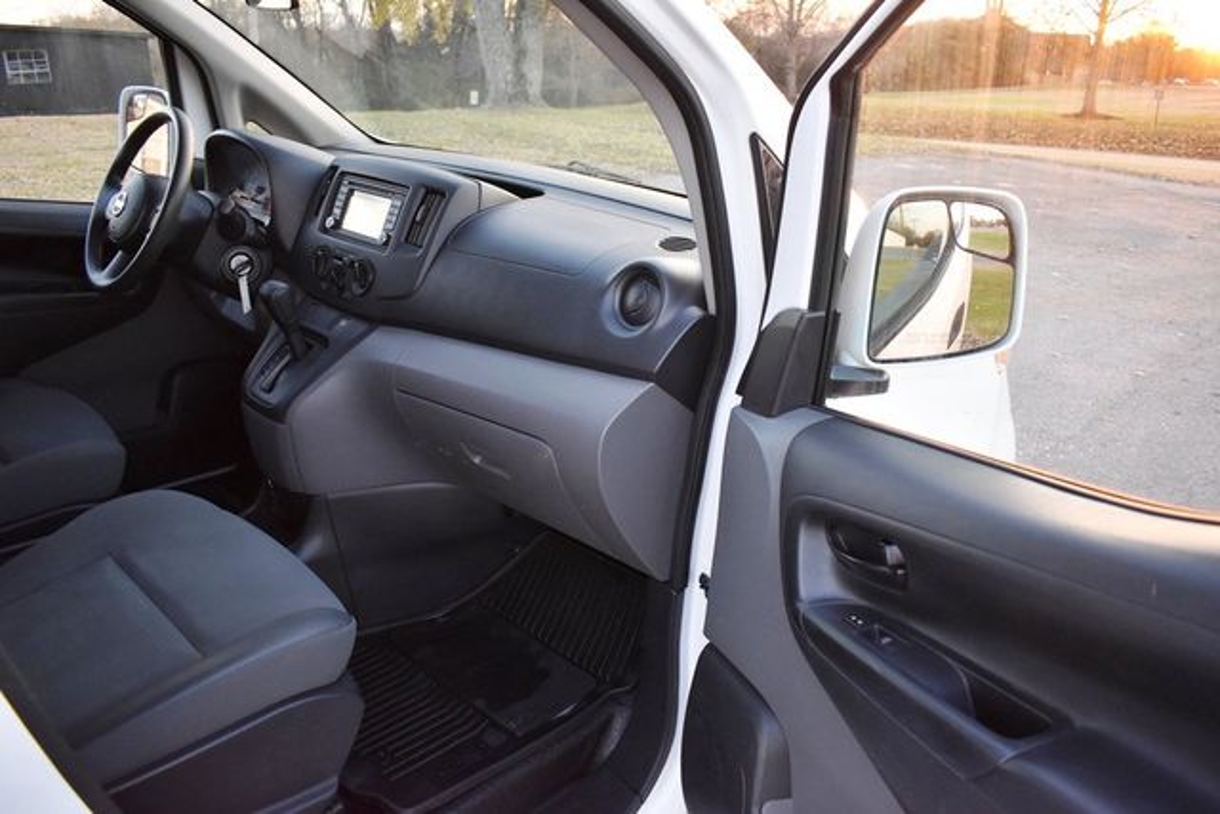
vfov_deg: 48.0
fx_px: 915
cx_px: 610
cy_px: 407
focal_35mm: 27
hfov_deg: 67.4
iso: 1100
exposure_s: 1/125
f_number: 3.5
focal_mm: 18
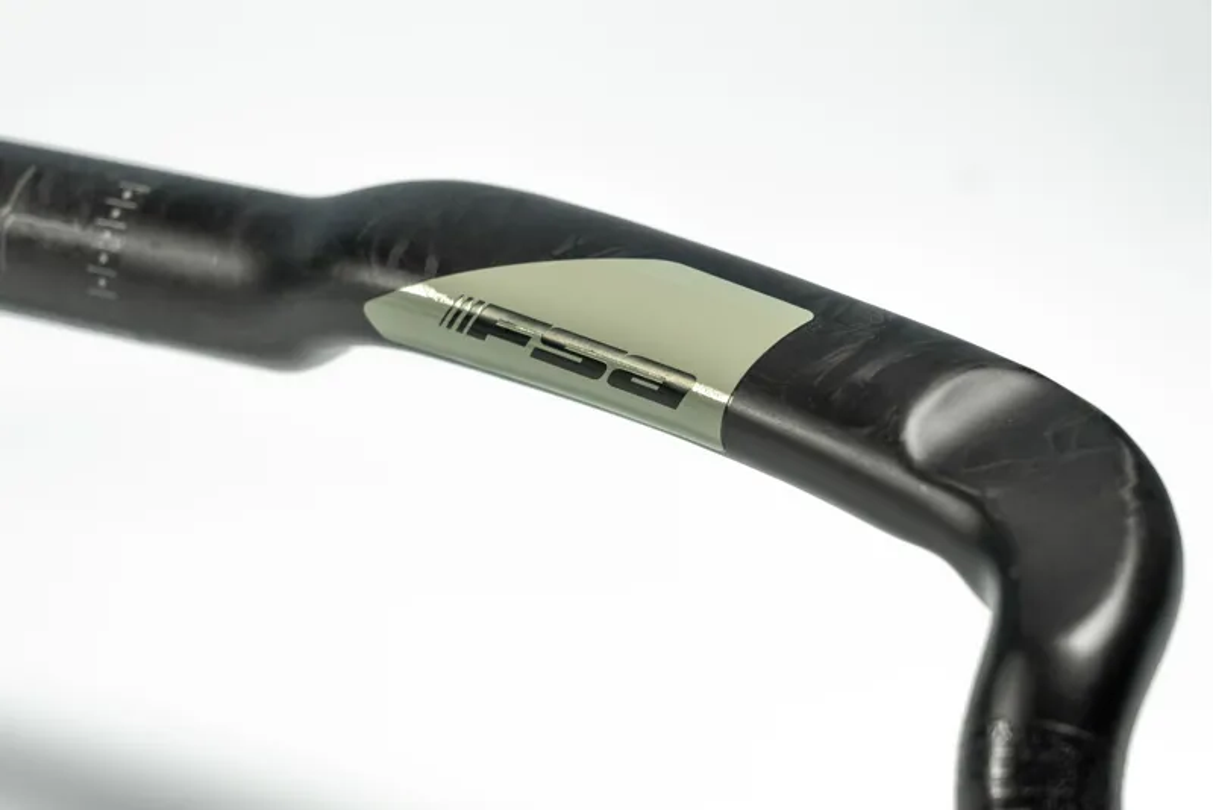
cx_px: 606
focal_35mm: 105
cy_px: 405
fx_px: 3539
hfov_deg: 19.4
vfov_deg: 13.1
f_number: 8
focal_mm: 105
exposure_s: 1/50
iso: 160
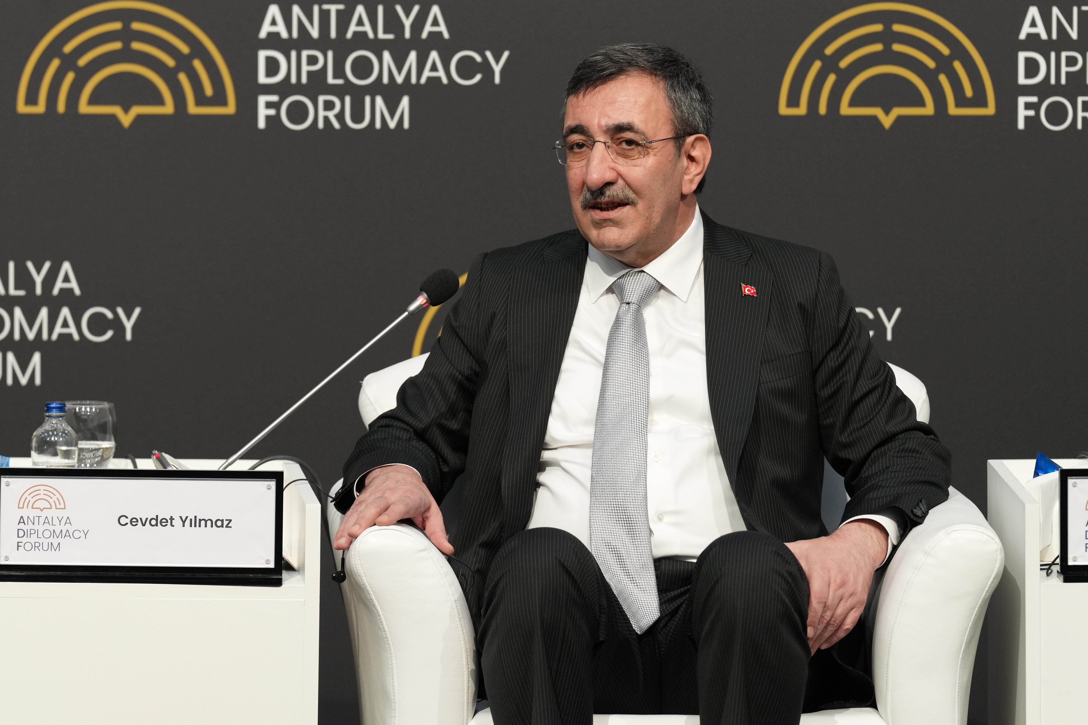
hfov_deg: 6.9
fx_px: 9066
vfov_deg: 4.6
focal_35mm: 300
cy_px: 362
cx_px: 544
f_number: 3.5
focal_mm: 200
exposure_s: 1/200
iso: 1600
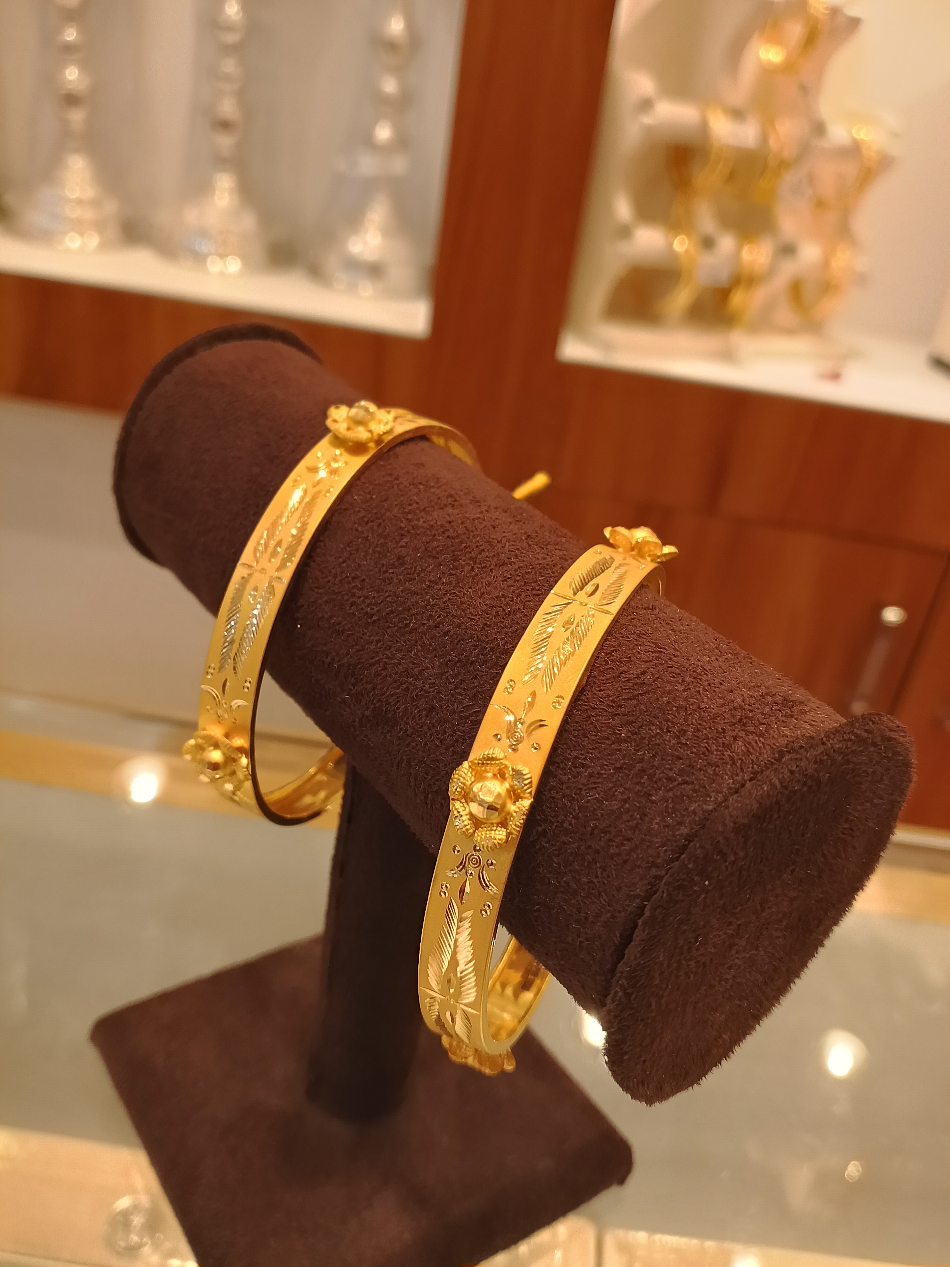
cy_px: 634
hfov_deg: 51.4
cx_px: 475
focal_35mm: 27
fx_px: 988
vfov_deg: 65.3
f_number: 1.8
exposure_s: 1/100
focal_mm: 3.61
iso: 80
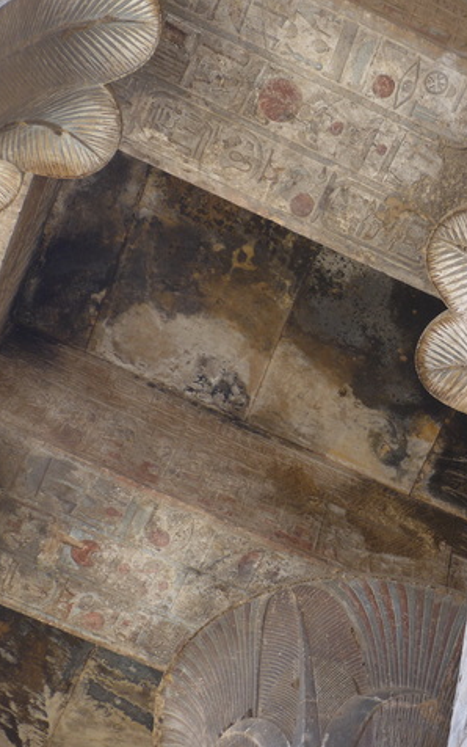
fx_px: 1566
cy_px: 374
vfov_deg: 26.8
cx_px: 496
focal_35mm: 77
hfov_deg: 16.5
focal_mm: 9.8
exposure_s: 1/125
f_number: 2
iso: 80
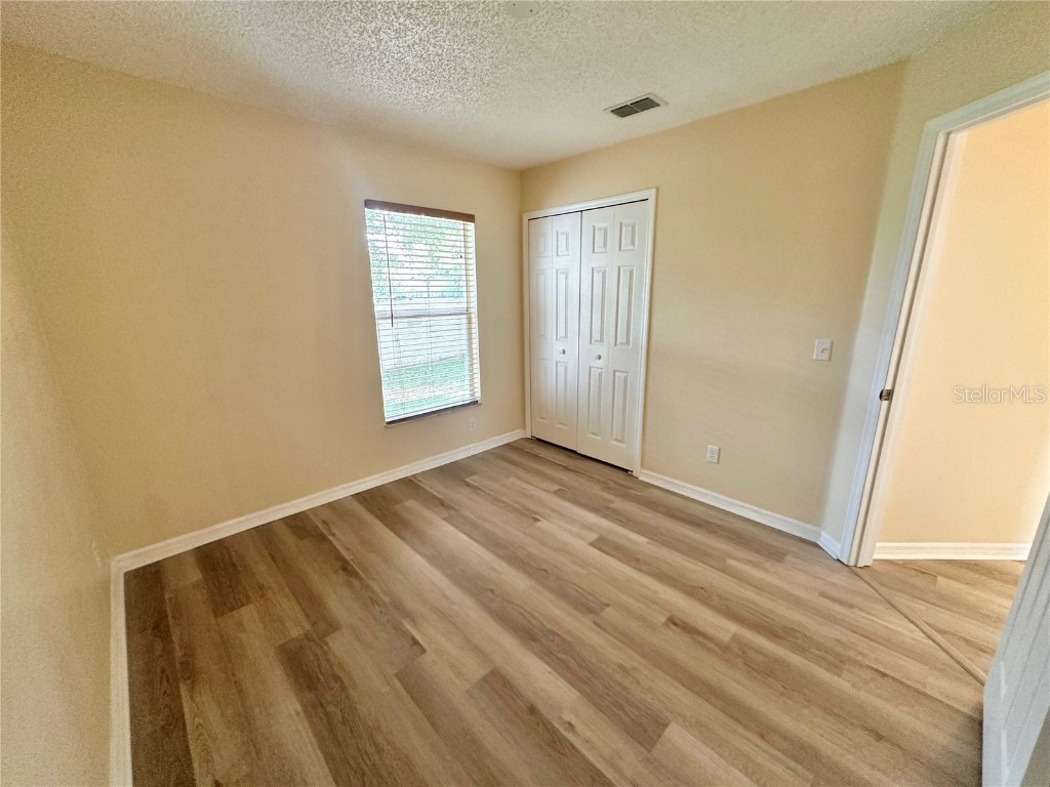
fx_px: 425
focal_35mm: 14
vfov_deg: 85.7
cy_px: 394
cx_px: 525
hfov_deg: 102.1
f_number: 2.2
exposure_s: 1/60
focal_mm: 2.22
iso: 400
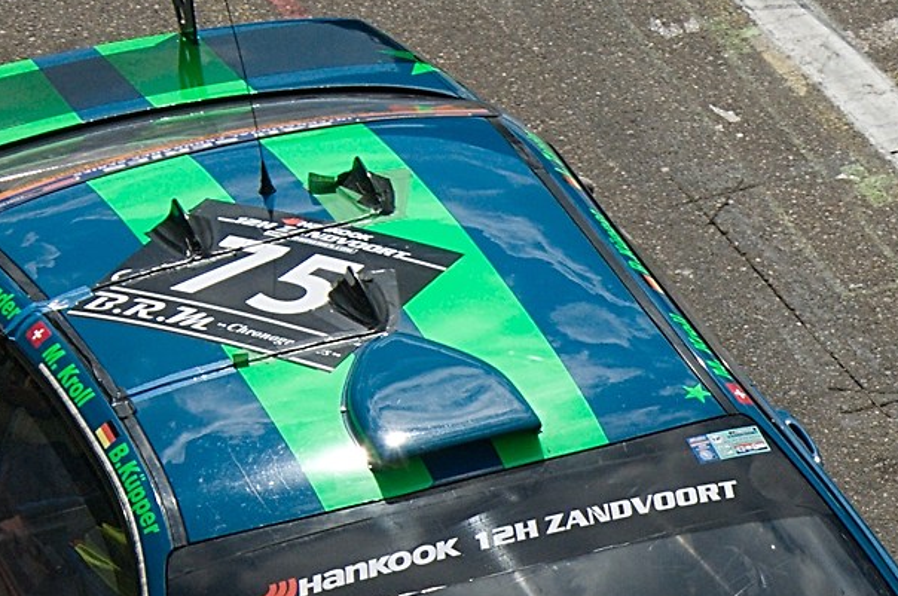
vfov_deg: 4.6
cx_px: 1680
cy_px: 715
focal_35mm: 298
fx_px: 7423
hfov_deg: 6.7
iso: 200
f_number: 10
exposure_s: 1/800
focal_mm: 50
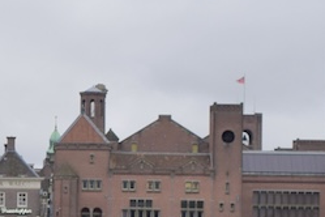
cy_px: 258
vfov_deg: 10.4
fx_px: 1174
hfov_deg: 15.1
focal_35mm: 130
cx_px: -95
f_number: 5
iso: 400
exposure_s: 1/100
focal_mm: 18
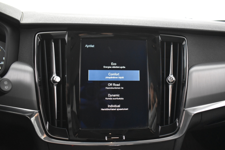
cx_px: 112
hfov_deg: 61.9
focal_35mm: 30
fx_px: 187
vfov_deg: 43.6
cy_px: 75
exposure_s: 1/15
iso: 3200
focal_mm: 20
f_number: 3.8
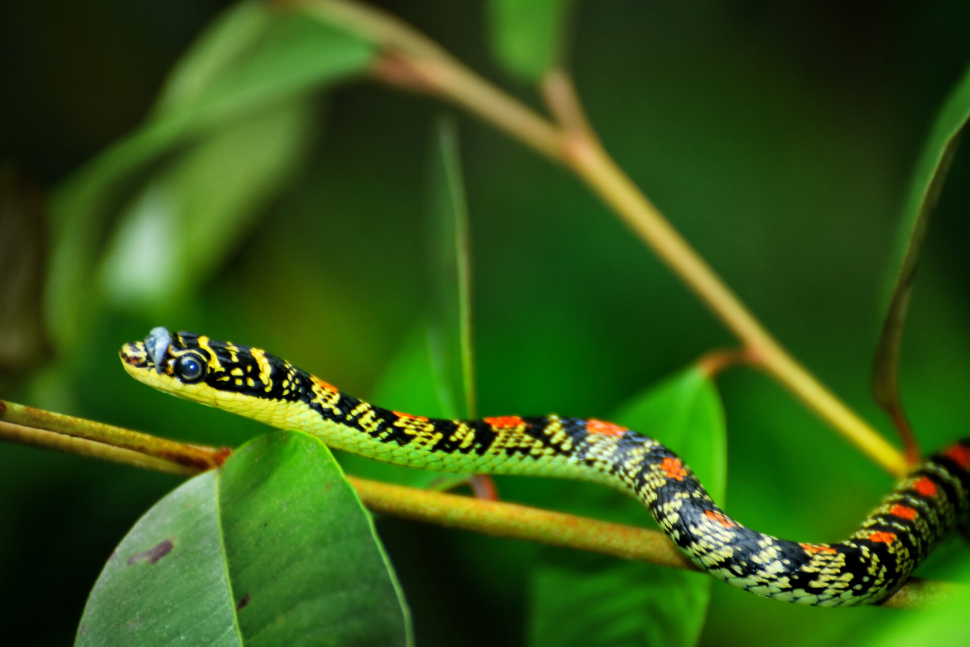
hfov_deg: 5.1
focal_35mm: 405
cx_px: 485
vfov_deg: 3.4
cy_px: 324
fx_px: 10912
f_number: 6.3
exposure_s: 1/100
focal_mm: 270
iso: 500
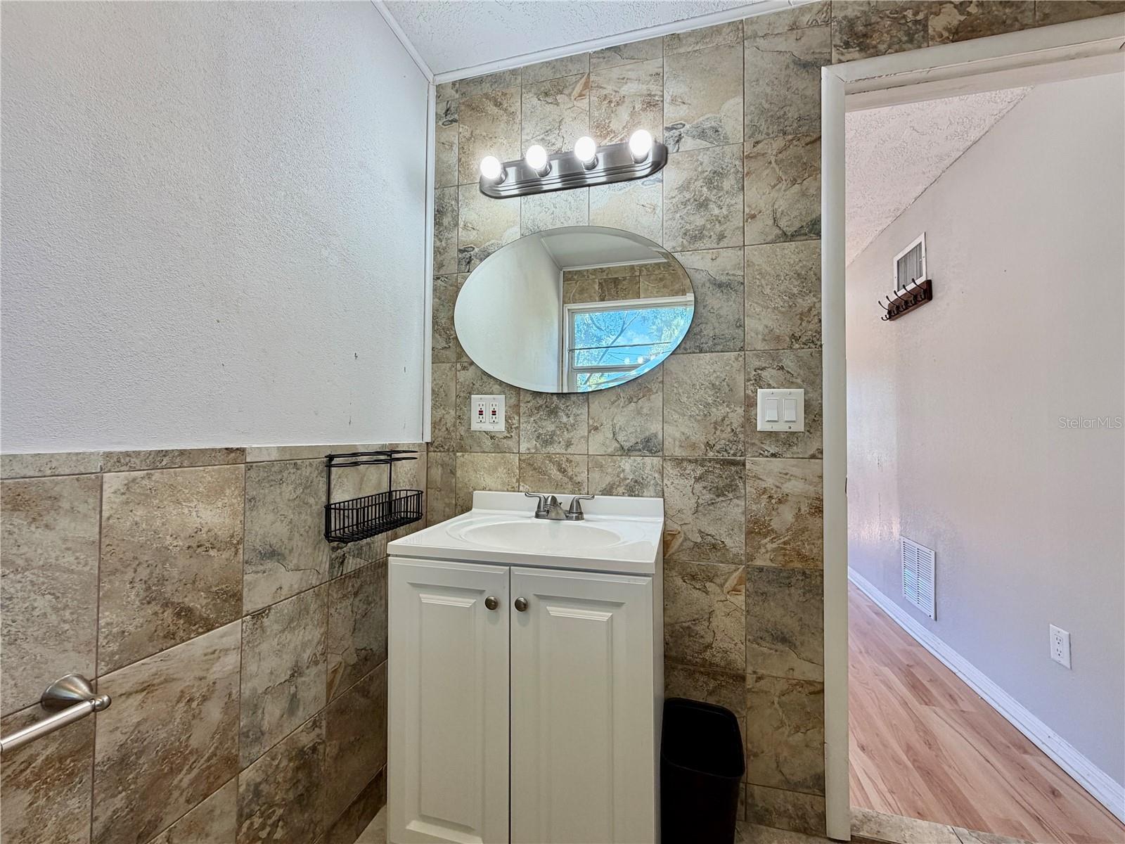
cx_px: 562
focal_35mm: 14
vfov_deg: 85.7
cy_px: 422
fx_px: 455
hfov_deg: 102.1
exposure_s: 1/120
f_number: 2.2
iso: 125
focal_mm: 2.22
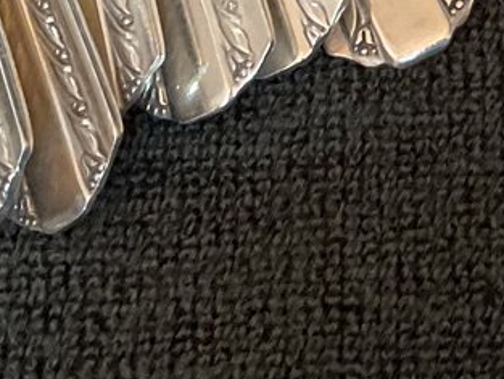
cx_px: 609
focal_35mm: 140
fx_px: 2039
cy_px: -209
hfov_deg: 13.7
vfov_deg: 10.2
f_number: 1.8
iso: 125
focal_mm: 3
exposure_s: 1/50
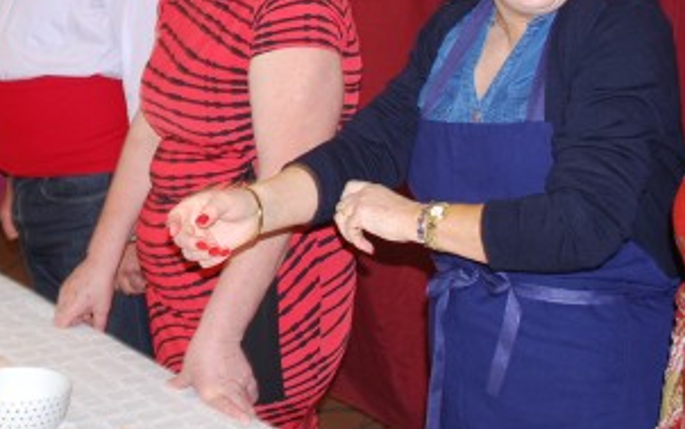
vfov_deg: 17.2
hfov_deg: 27.8
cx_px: 163
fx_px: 1363
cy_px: -67
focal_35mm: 73
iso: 200
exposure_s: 1/60
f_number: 3.8
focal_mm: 18
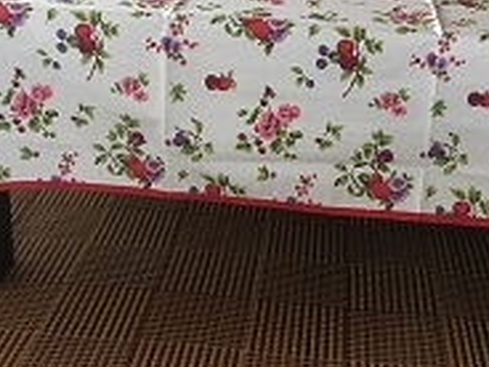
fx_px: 890
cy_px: 141
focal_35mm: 63
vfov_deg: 23.2
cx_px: 258
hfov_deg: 30.7
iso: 200
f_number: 2.2
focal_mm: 4.15
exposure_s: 1/17
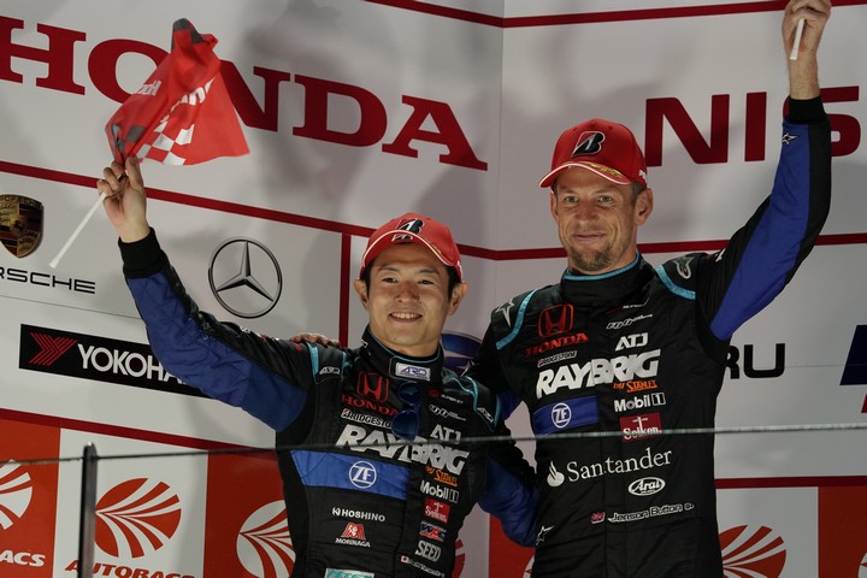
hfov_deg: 5.0
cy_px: 289
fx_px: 9994
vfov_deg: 3.3
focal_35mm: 415
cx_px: 434
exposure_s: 1/320
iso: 3200
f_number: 6.3
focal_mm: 415
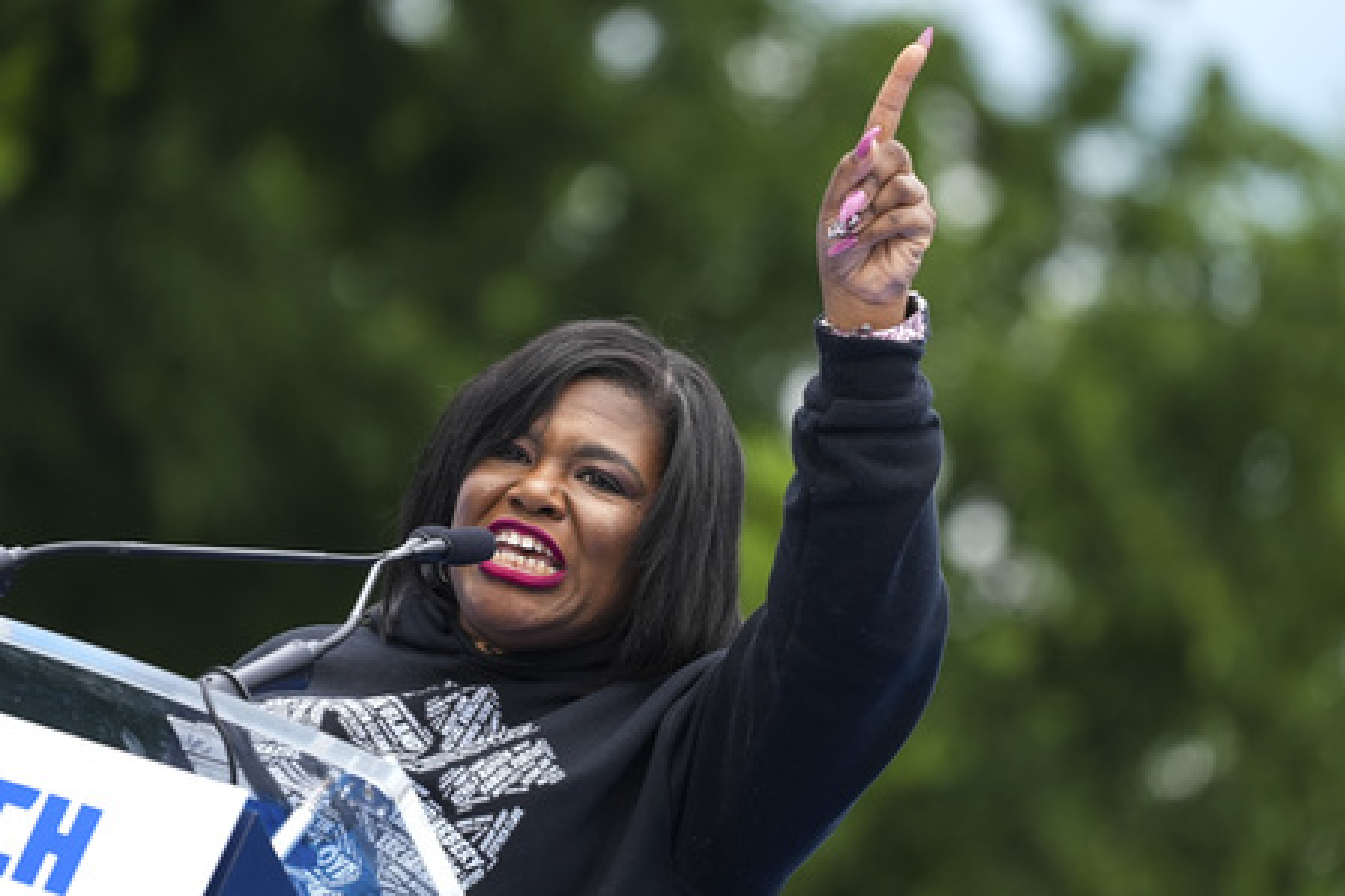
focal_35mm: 303
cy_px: 448
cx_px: 672
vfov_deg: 4.5
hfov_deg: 6.8
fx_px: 11320
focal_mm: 303
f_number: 5.6
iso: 500
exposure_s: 1/640
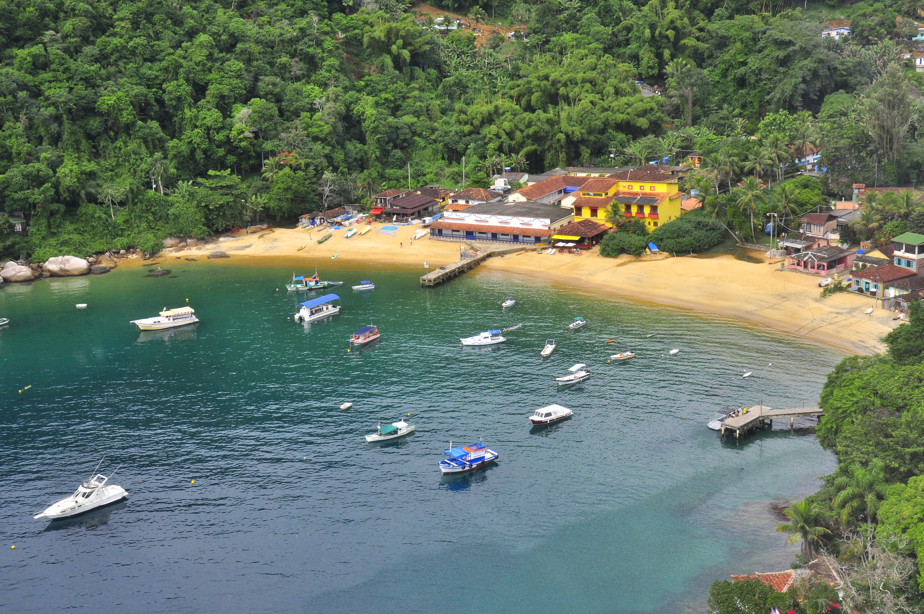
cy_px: 307
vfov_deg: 23.7
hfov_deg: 35.1
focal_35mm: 57
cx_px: 462
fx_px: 1461
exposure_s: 1/125
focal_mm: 38
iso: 400
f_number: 16
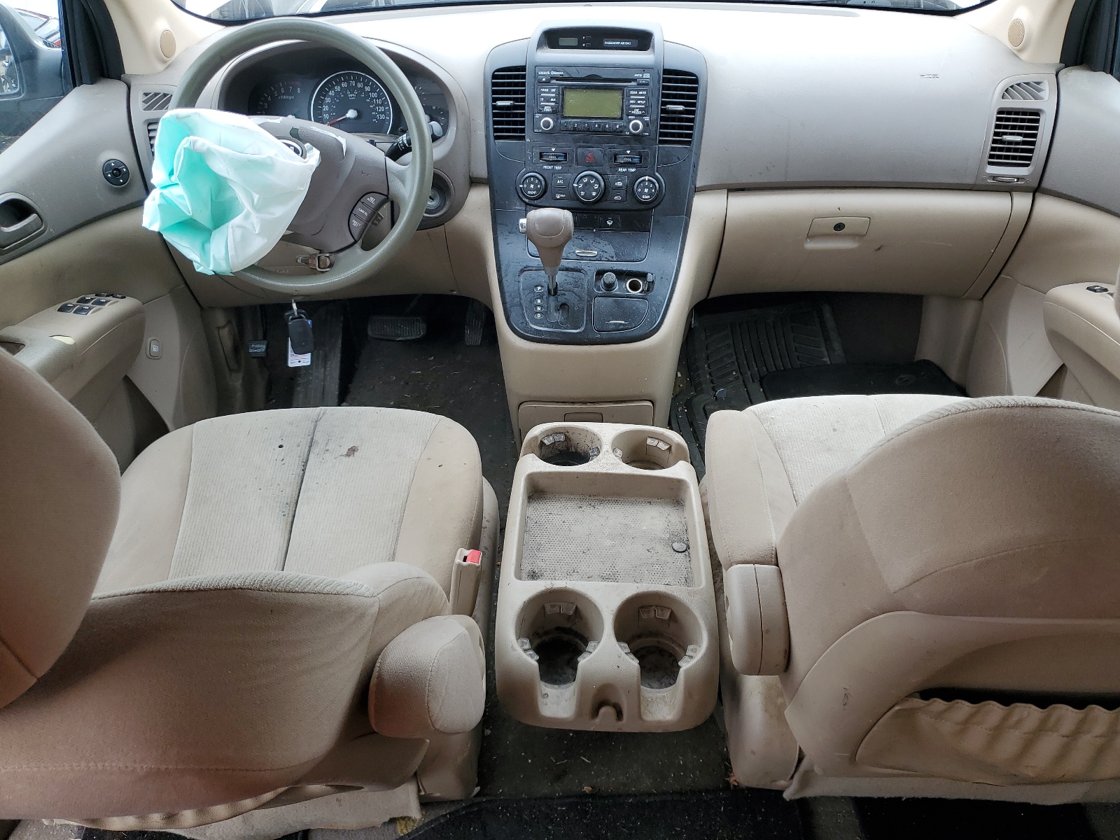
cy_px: 420
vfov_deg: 53.1
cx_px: 560
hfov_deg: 67.3
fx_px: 841
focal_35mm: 26
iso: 50
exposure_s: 1/200
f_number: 1.5
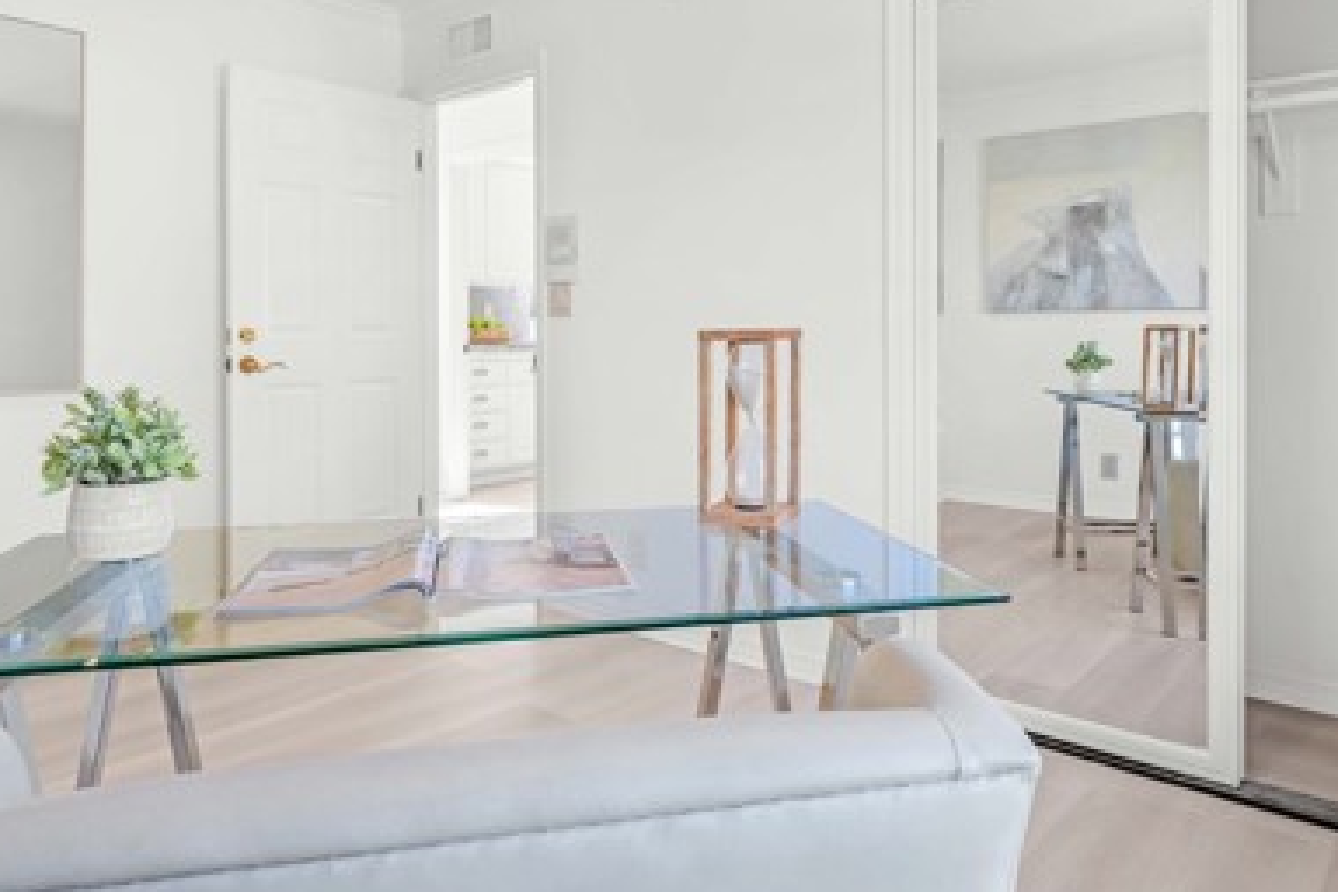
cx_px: 686
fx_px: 929
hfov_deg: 71.5
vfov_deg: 50.5
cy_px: 312
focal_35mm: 25
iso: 100
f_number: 8
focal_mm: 15
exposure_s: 1/15
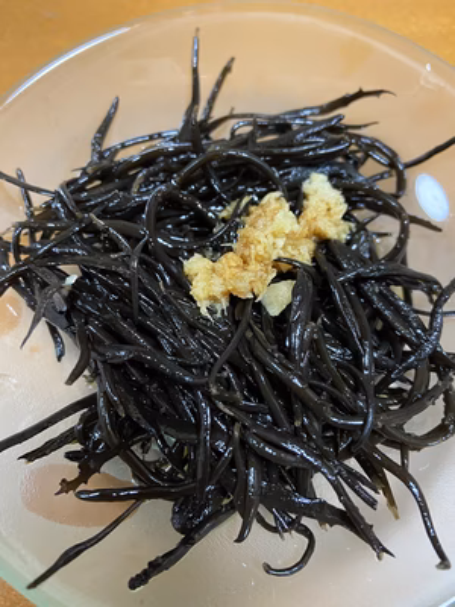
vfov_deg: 67.3
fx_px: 456
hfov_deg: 53.1
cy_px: 304
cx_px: 228
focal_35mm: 26
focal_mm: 4.25
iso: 500
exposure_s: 1/45
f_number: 1.8
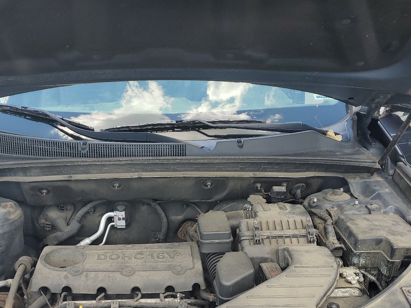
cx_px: 170
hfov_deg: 45.6
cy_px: 232
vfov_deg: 34.4
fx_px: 487
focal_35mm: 41
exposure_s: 1/435
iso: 50
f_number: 1.5
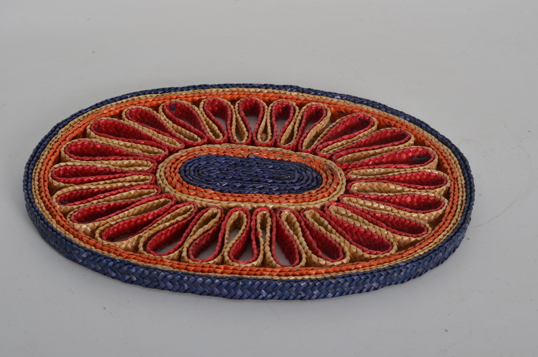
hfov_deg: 27.0
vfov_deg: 18.1
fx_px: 1119
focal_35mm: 75
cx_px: 269
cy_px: 178
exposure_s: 1/125
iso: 100
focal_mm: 50
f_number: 14
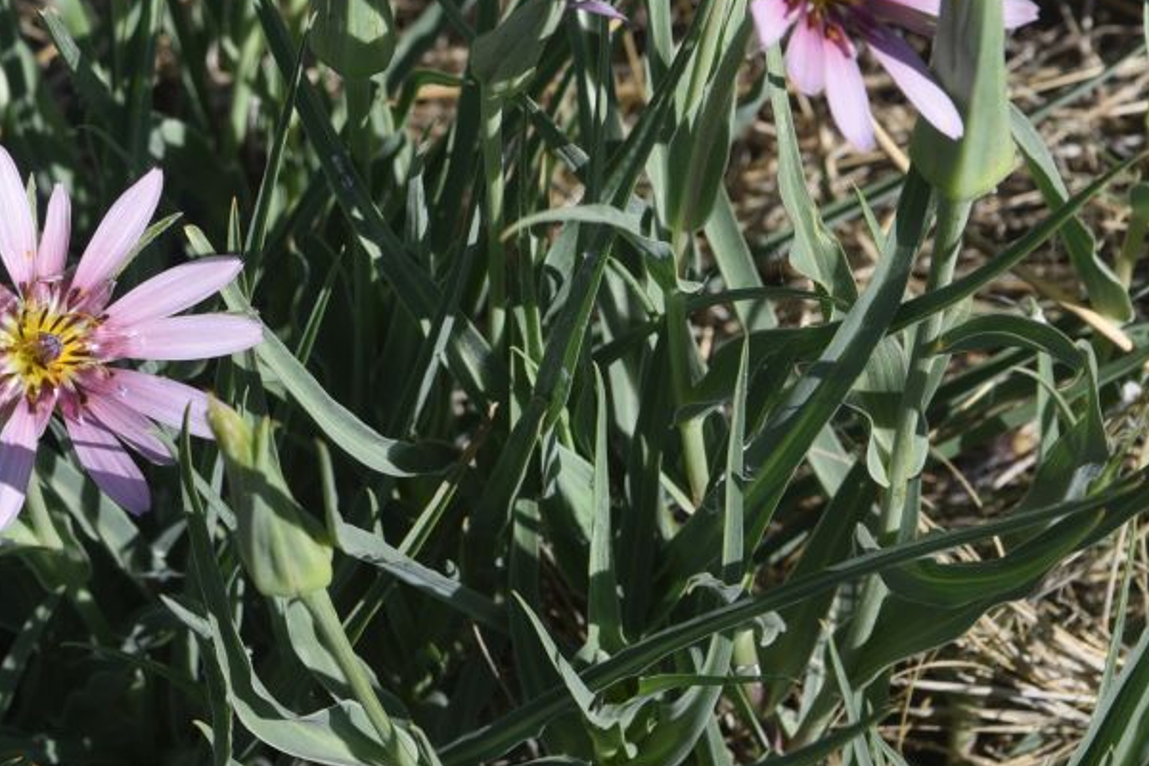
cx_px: 36
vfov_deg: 8.8
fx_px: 4979
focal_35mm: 156
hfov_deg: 13.0
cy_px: 101
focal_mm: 72
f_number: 9
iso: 125
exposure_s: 1/320
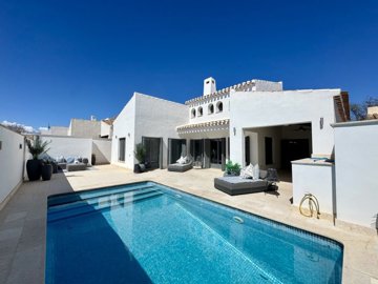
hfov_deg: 102.1
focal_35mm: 14
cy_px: 142
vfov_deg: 85.7
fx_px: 153
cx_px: 189
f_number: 2.2
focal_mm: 2.22
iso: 32
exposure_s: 1/4630
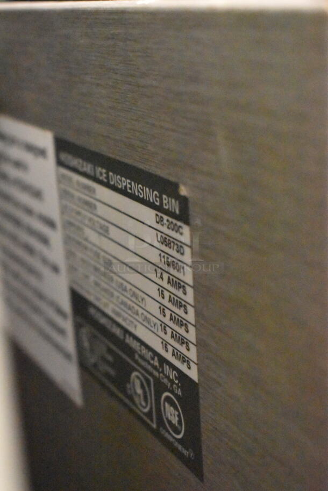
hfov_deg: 22.7
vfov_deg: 33.4
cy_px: 246
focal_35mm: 60
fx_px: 819
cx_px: 164
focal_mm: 40
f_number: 4.8
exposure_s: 1/125
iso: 22800
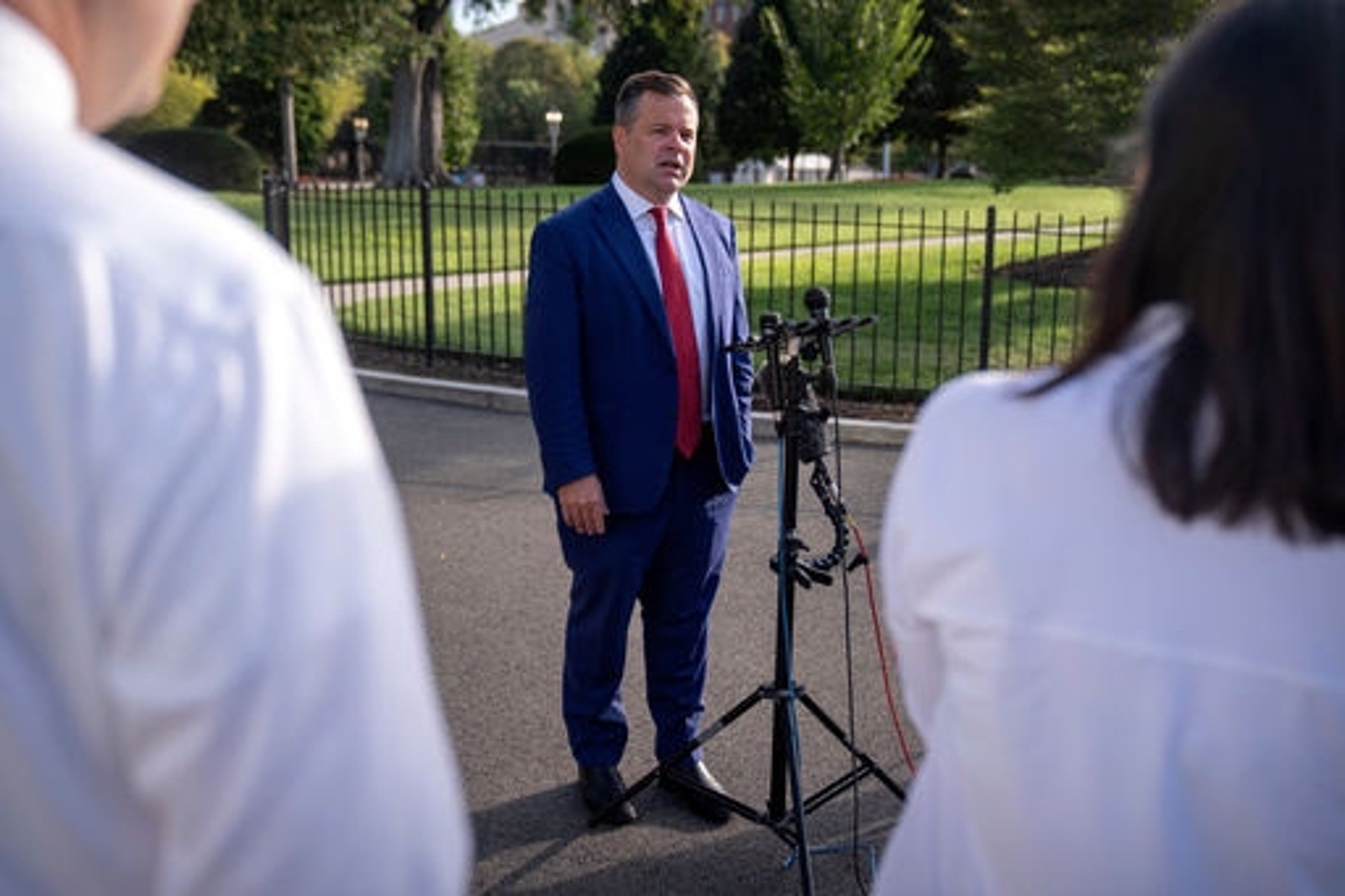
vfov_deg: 34.2
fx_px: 1457
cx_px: 672
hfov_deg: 49.6
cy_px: 448
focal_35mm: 39
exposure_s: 1/2000
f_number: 2.8
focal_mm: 39
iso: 400
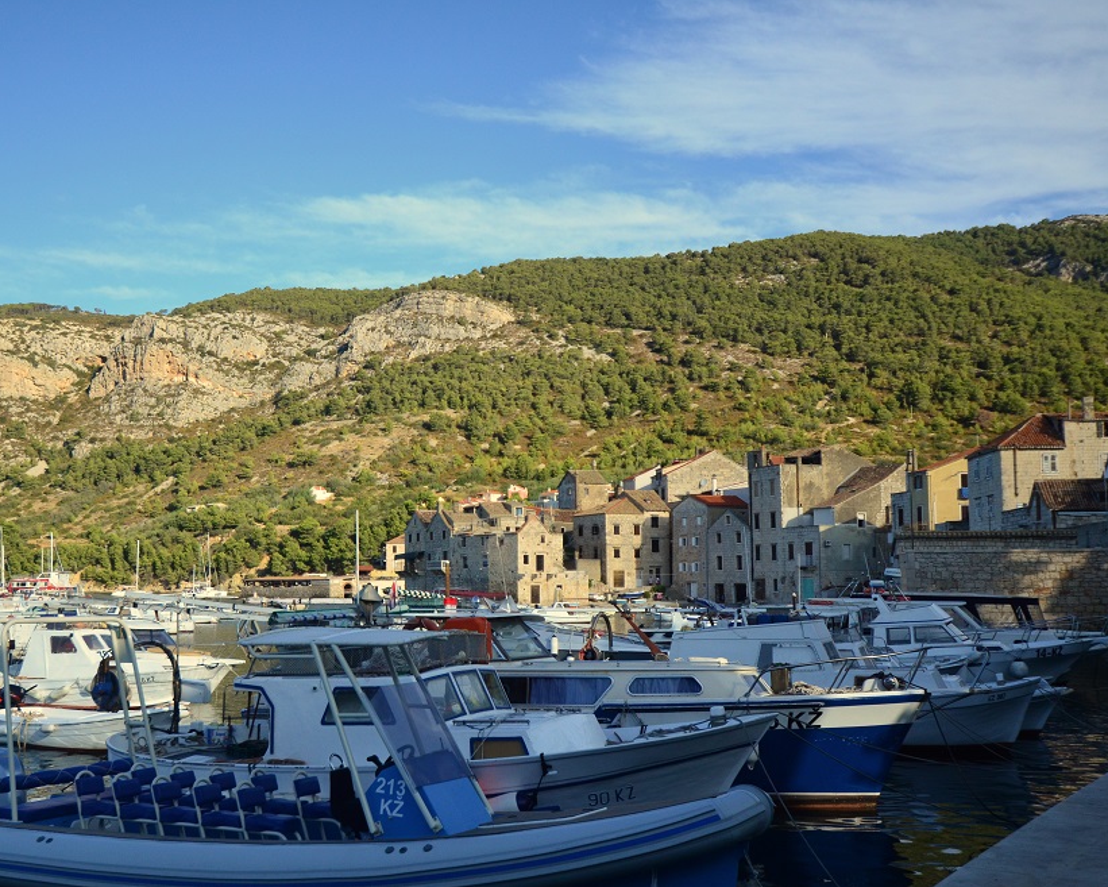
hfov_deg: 44.6
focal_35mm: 41
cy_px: 445
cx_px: 457
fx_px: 1345
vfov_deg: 36.5
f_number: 4
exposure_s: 1/5000
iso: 640
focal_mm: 24
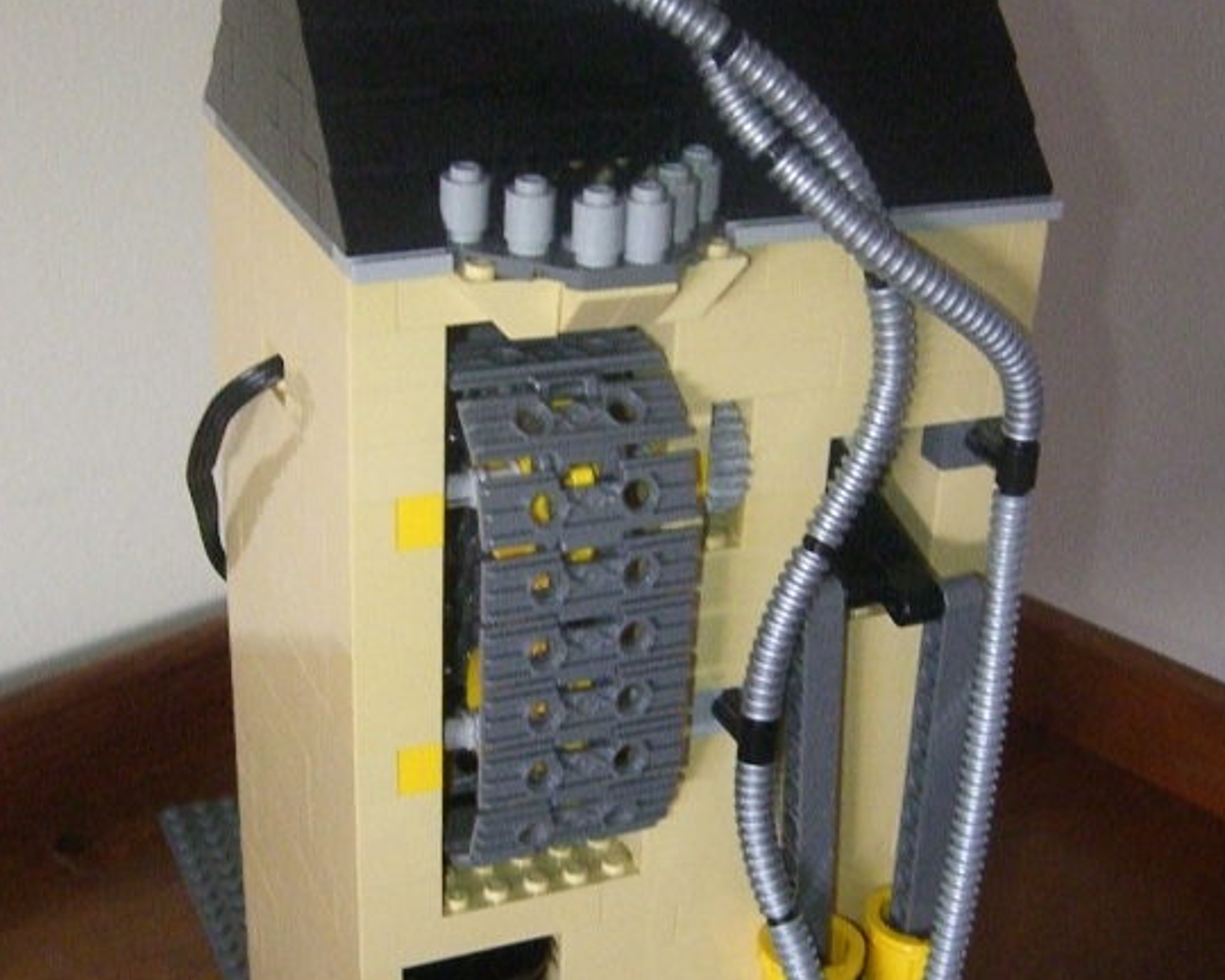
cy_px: 588
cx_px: 651
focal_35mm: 55
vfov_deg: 27.6
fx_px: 1994
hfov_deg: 34.1
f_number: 2.8
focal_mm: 7.9
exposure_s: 1/80
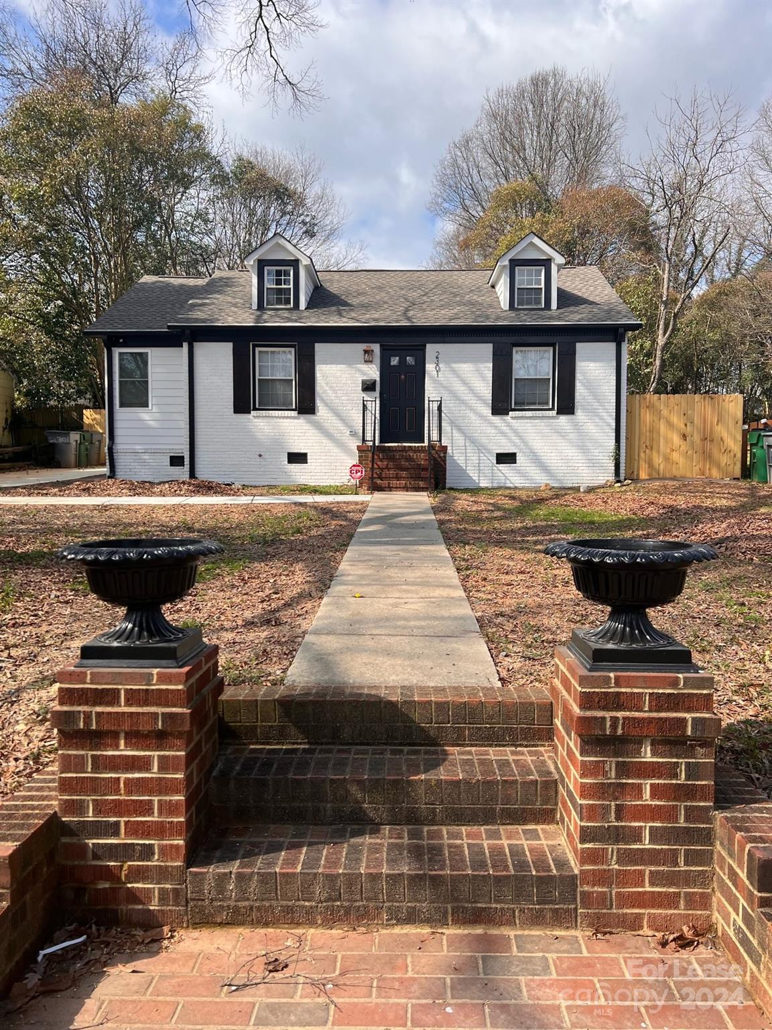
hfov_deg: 53.1
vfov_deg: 67.3
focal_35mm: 26
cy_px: 515
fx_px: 773
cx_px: 386
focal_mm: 5.7
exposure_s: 1/2513
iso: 50
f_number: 1.5
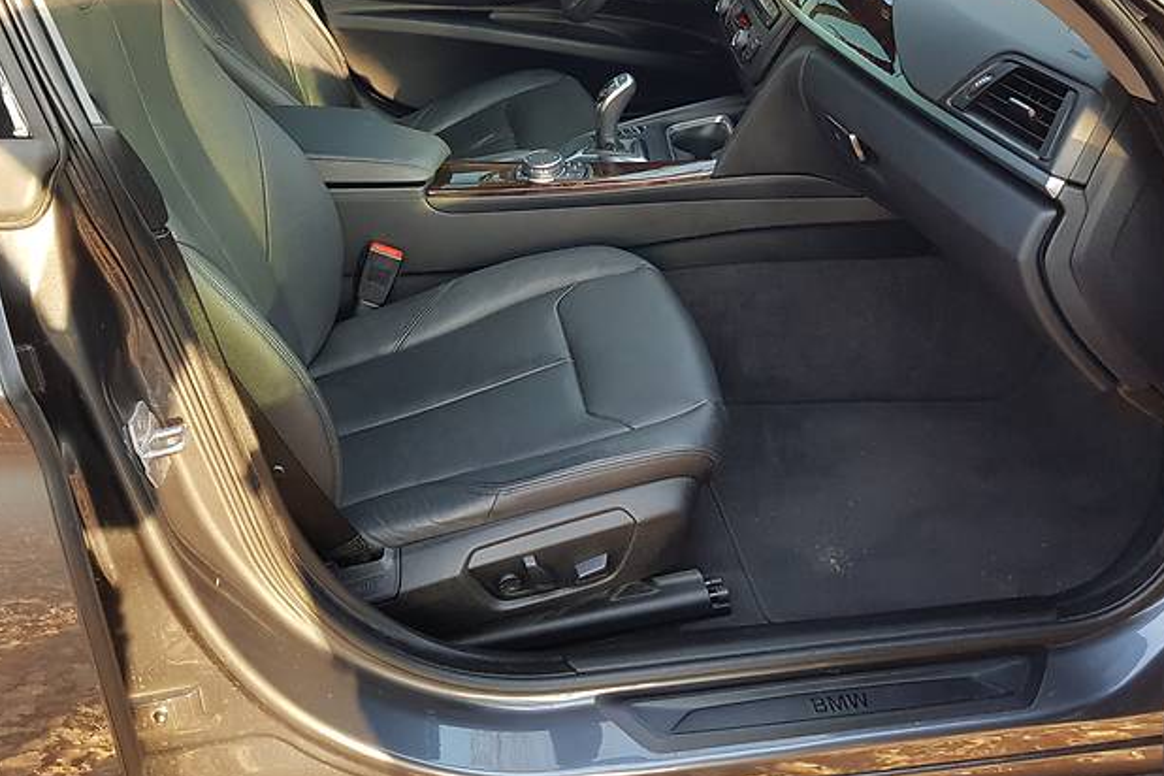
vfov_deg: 37.3
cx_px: 529
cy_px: 239
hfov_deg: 54.4
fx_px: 1132
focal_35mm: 35
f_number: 1.7
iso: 80
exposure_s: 1/100
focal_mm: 4.2
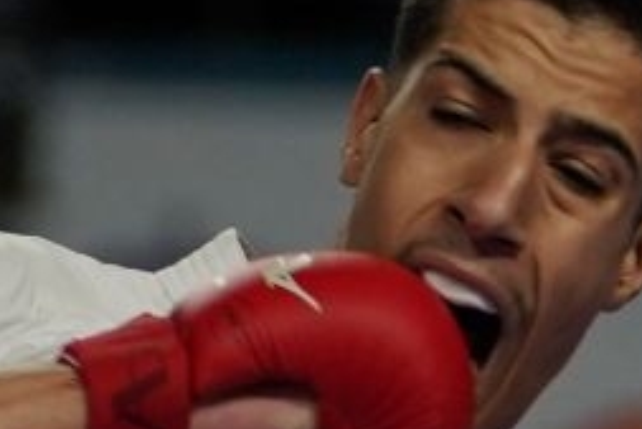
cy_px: 850
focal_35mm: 1524
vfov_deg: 0.9
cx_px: -447
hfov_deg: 1.4
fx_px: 27192
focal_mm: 143
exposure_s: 1/1000
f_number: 2.8
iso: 640
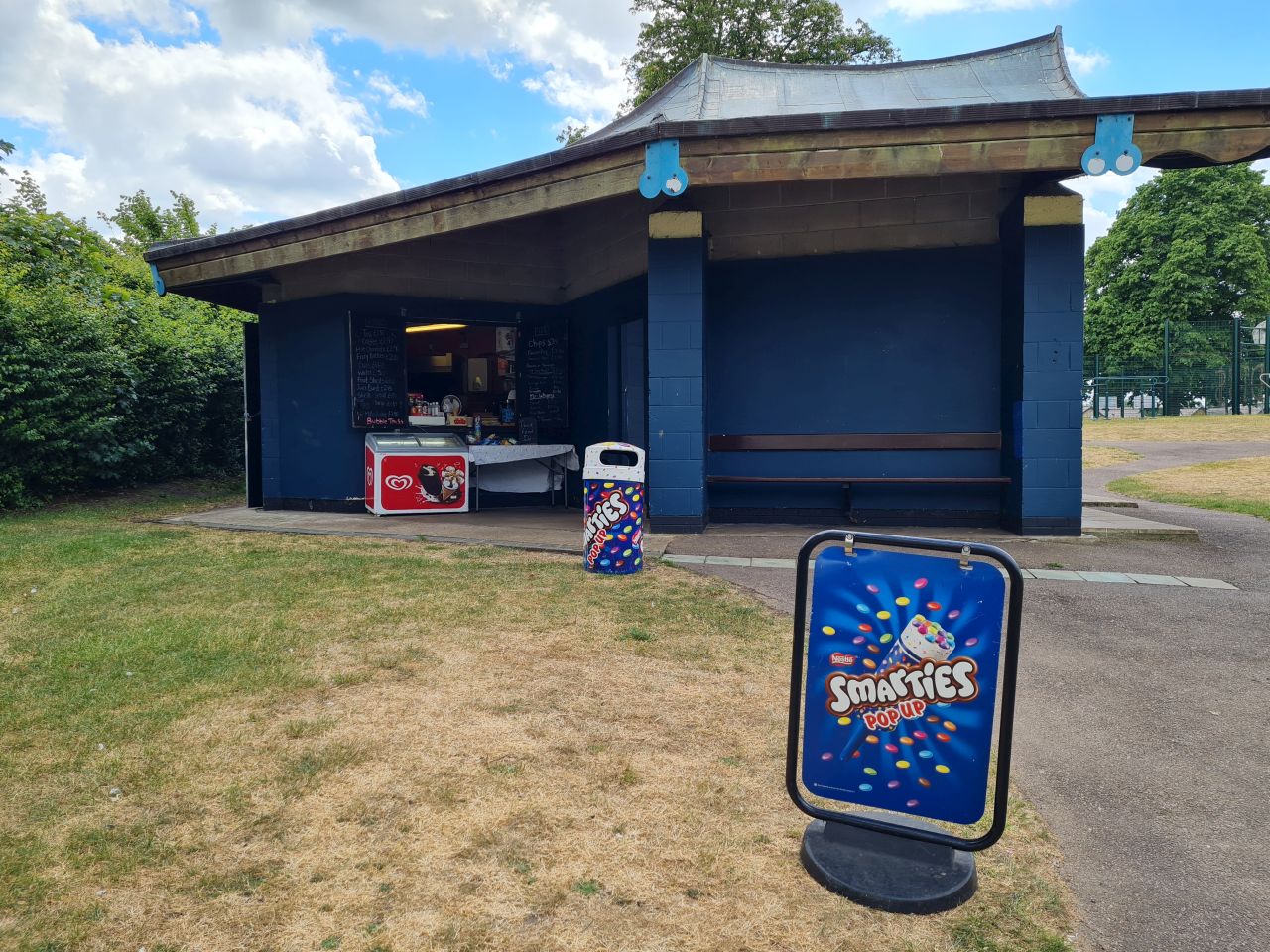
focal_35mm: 26
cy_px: 476
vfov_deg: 53.1
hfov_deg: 67.3
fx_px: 954
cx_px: 635
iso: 50
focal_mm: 5.4
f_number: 1.8
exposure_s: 1/932
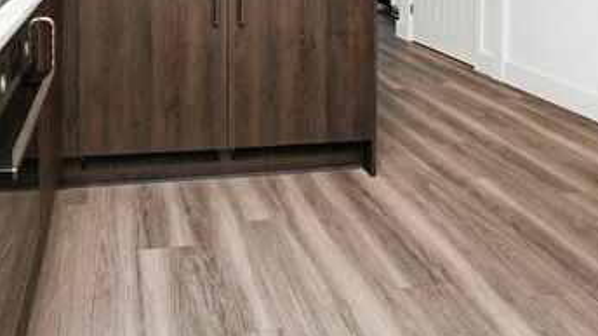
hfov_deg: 58.4
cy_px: -60
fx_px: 507
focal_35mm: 32
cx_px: 162
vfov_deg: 31.2
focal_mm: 15
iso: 800
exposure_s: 1/60
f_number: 9
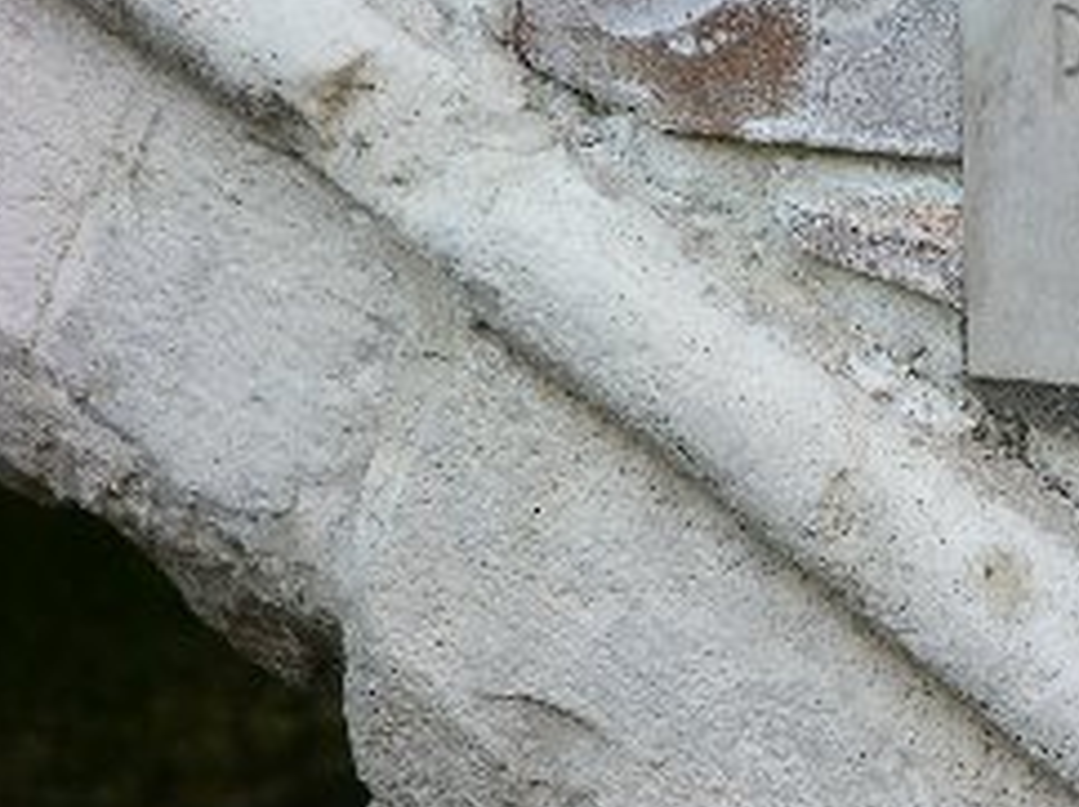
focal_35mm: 582
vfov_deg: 2.5
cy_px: -45
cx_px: 1273
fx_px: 18123
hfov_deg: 3.4
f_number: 5.2
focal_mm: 61.5
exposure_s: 1/96.4
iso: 50
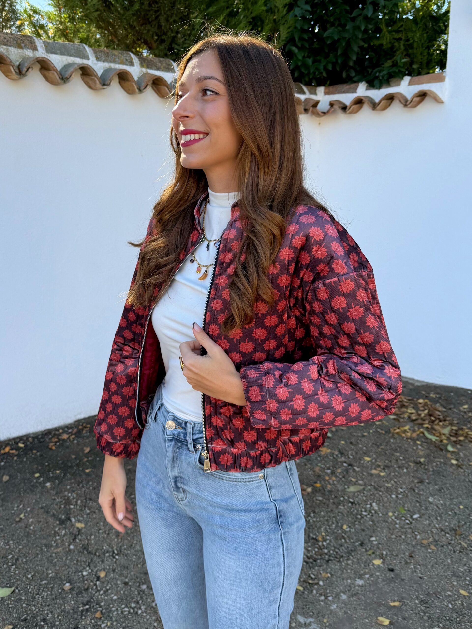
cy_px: 314
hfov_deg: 56.8
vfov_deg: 71.6
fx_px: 436
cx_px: 236
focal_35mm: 24
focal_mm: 6.76
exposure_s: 1/654
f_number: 1.78
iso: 80
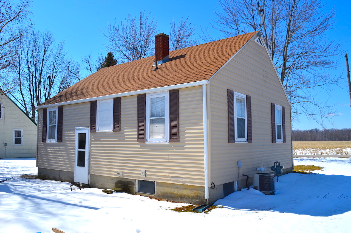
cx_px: 176
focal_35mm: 30
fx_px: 292
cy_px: 116
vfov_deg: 43.4
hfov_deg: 62.0
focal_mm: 20
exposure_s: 1/500
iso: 100
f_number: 10
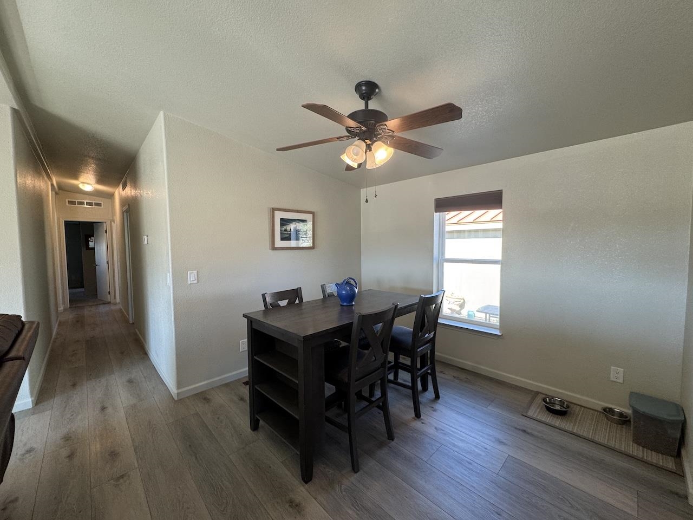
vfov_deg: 85.7
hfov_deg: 102.1
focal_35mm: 14
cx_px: 346
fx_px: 280
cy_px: 260
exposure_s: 1/120
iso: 160
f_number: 2.2
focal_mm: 2.22
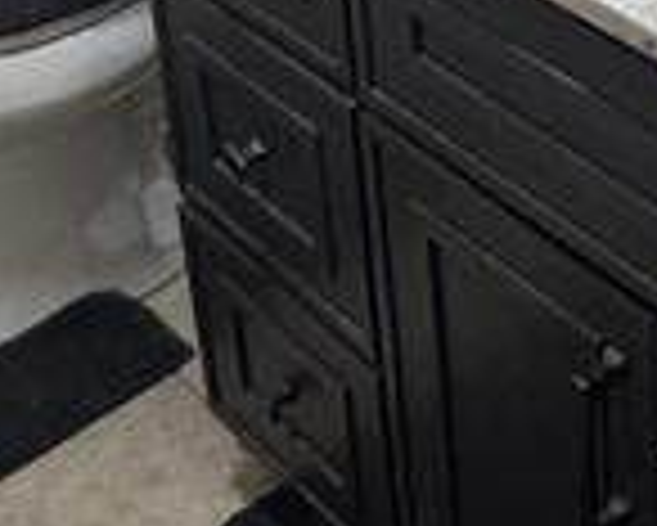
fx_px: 1868
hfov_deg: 19.9
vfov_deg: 14.3
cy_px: -391
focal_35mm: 96
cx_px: 356
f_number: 2.2
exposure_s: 1/120
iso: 250
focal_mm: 2.22
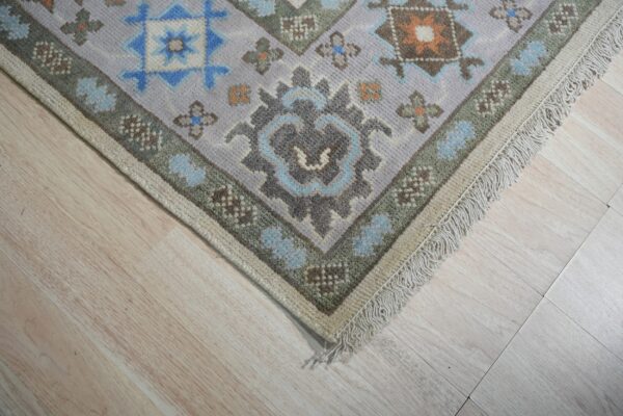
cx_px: 312
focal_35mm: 36
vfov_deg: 37.2
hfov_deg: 53.5
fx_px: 618
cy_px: 208
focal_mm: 35.7
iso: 800
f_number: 5
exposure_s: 1/160
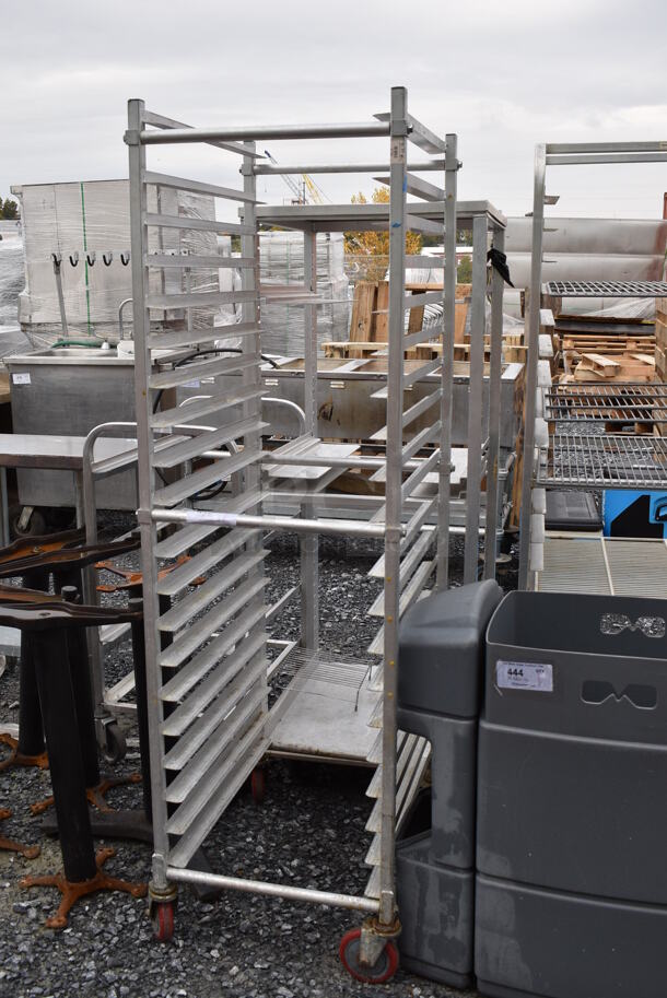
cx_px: 334
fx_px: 999
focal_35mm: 36
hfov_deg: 36.9
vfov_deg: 53.1
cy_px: 499
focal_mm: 24
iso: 200
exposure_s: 1/250
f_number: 8
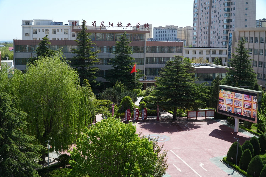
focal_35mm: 39
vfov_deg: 34.2
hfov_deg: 49.5
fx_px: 288
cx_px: 133
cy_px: 88
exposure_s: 1/640
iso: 100
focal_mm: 26
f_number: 4
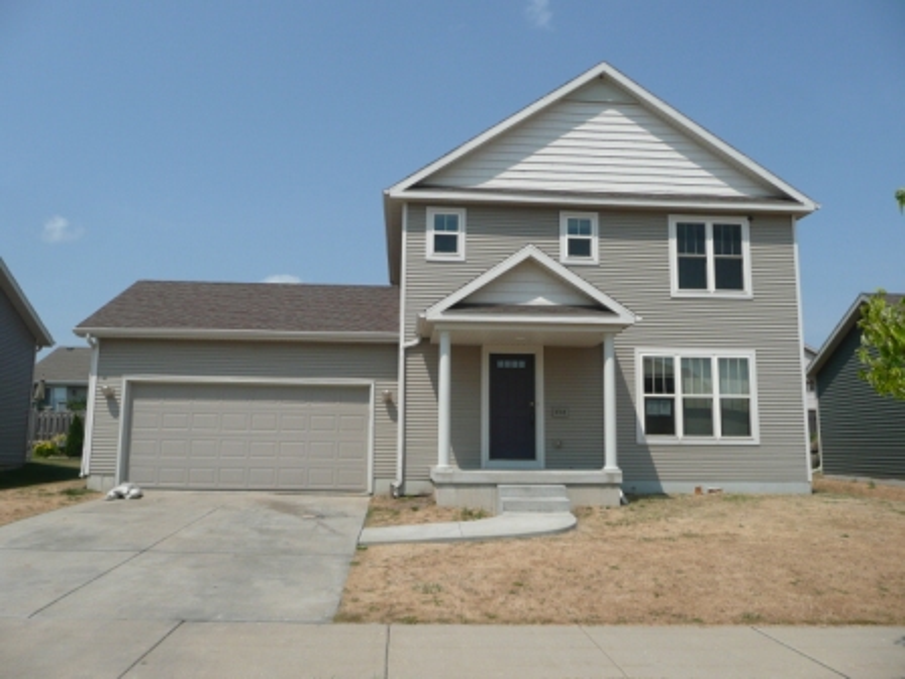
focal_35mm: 28
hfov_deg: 63.4
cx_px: 452
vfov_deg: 49.7
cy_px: 340
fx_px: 732
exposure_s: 1/400
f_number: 8
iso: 100
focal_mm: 4.6
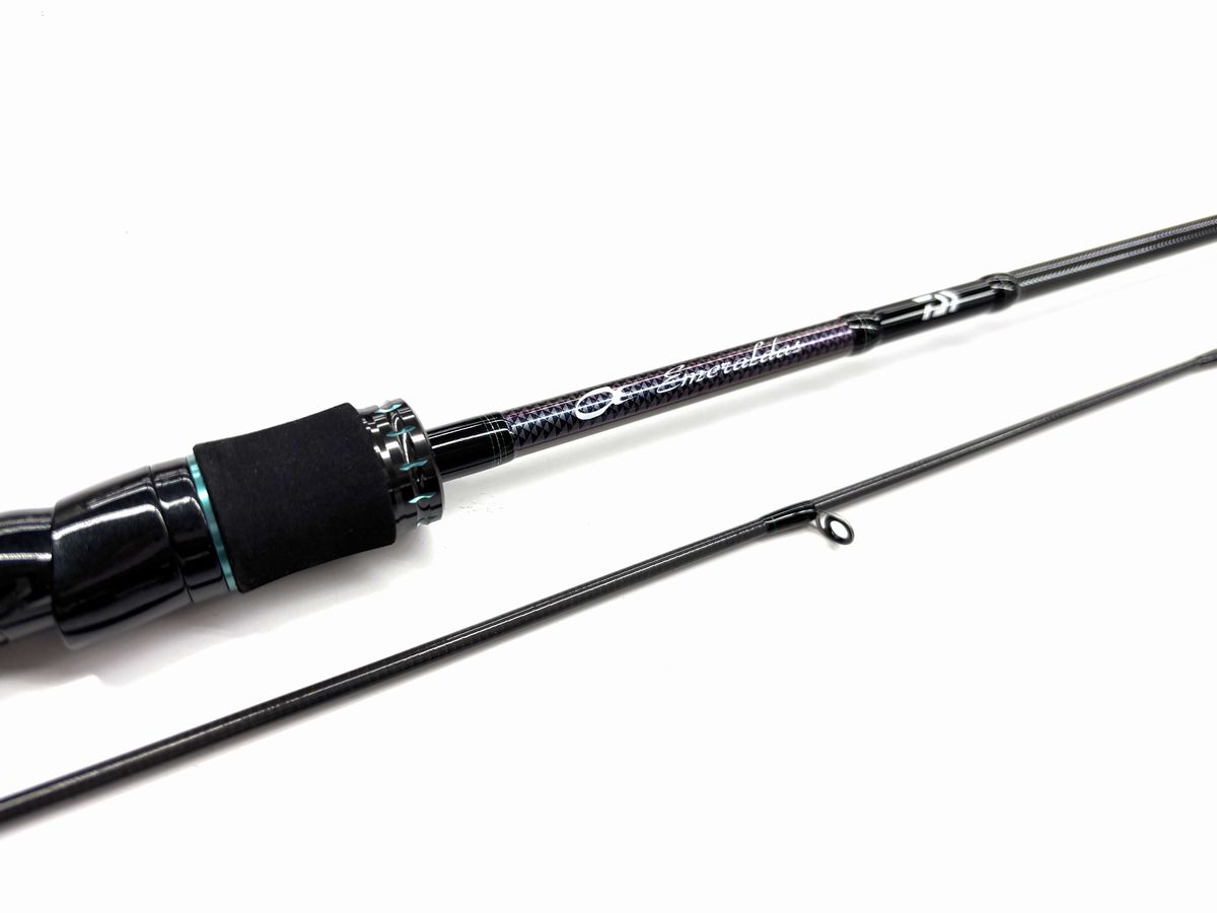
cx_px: 608
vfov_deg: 53.1
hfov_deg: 67.3
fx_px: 914
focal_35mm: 26
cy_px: 456
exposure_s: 1/112
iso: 32
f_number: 1.6
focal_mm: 5.96
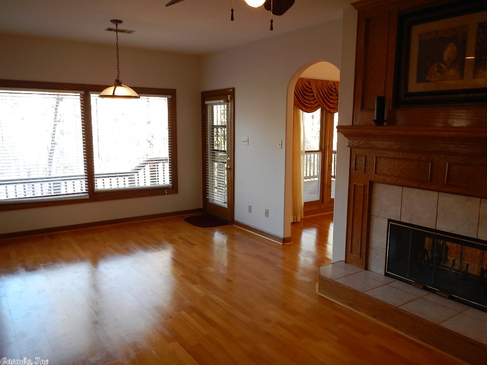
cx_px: 244
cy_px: 182
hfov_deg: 63.4
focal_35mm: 28
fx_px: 394
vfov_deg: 49.7
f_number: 3.9
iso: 125
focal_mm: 5
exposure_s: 1/30
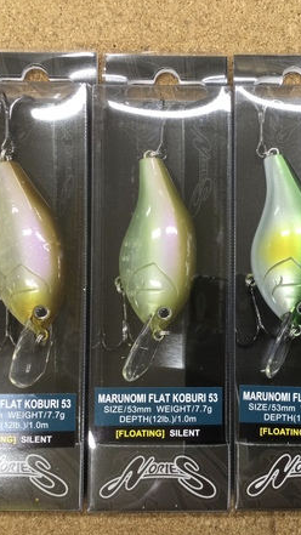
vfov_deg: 44.6
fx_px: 653
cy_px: 267
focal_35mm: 46
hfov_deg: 25.6
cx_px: 231
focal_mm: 3.3
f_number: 2.4
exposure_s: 1/30
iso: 50
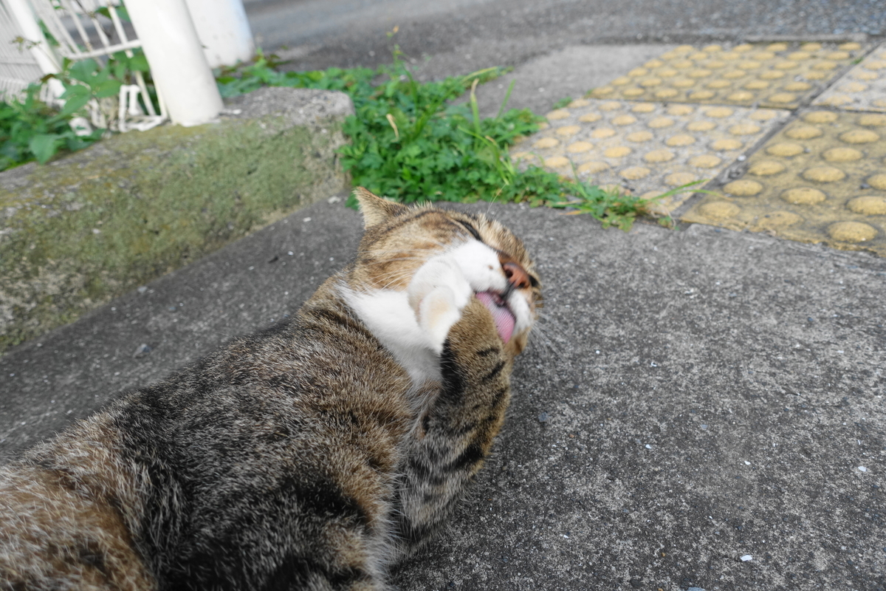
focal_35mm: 24
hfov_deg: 73.7
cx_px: 443
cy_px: 296
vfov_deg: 53.1
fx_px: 591
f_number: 3.2
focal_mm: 8.8
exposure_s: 1/160
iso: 250
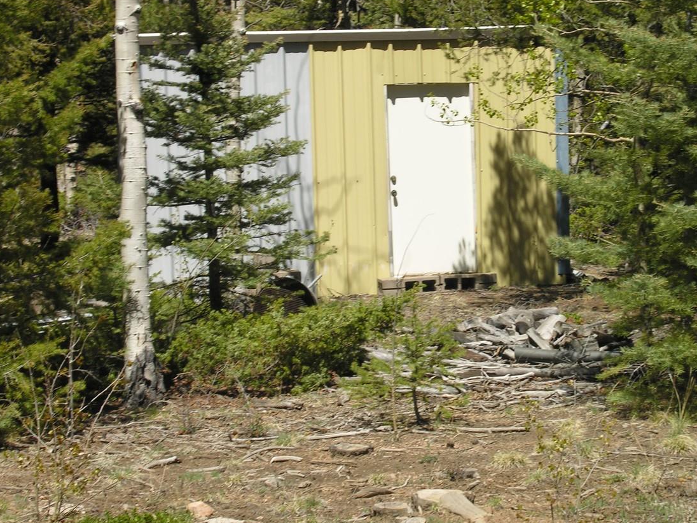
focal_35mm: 108
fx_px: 2175
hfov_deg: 18.1
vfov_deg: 13.7
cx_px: 495
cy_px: 220
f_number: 7.9
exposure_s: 1/153
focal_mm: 18.8
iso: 50
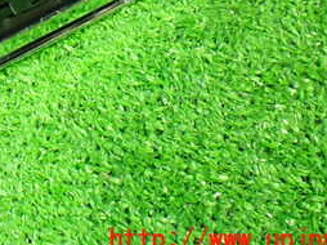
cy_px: -34
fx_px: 670
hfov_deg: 26.2
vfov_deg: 19.7
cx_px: 14
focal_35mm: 71
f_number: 2.3
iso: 1000
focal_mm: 5.4
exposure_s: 1/30
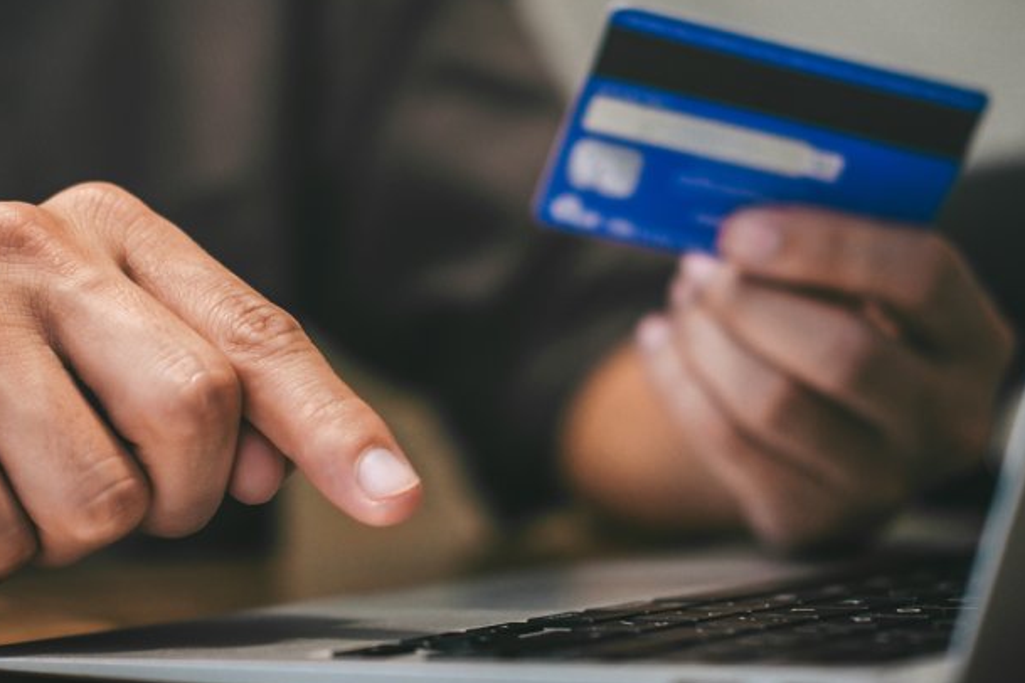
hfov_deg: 23.4
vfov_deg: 15.7
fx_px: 2477
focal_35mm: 87
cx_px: 473
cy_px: 378
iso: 500
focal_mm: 35
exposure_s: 1/80
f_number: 2
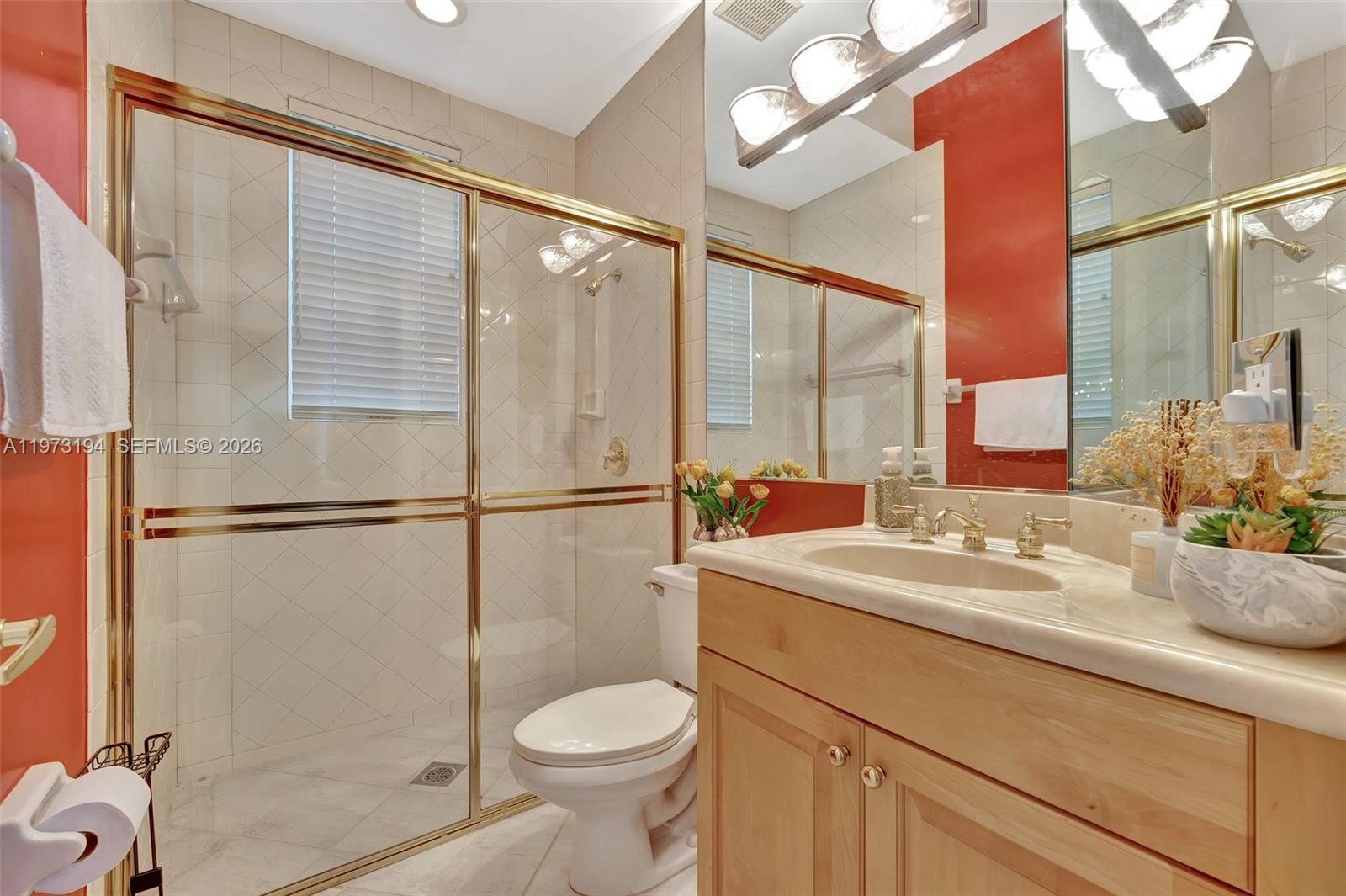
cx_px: 673
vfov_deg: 78.4
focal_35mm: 15
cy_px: 448
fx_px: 549
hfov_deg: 101.6
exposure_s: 1/2.5
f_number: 8
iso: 400
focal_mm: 14.7
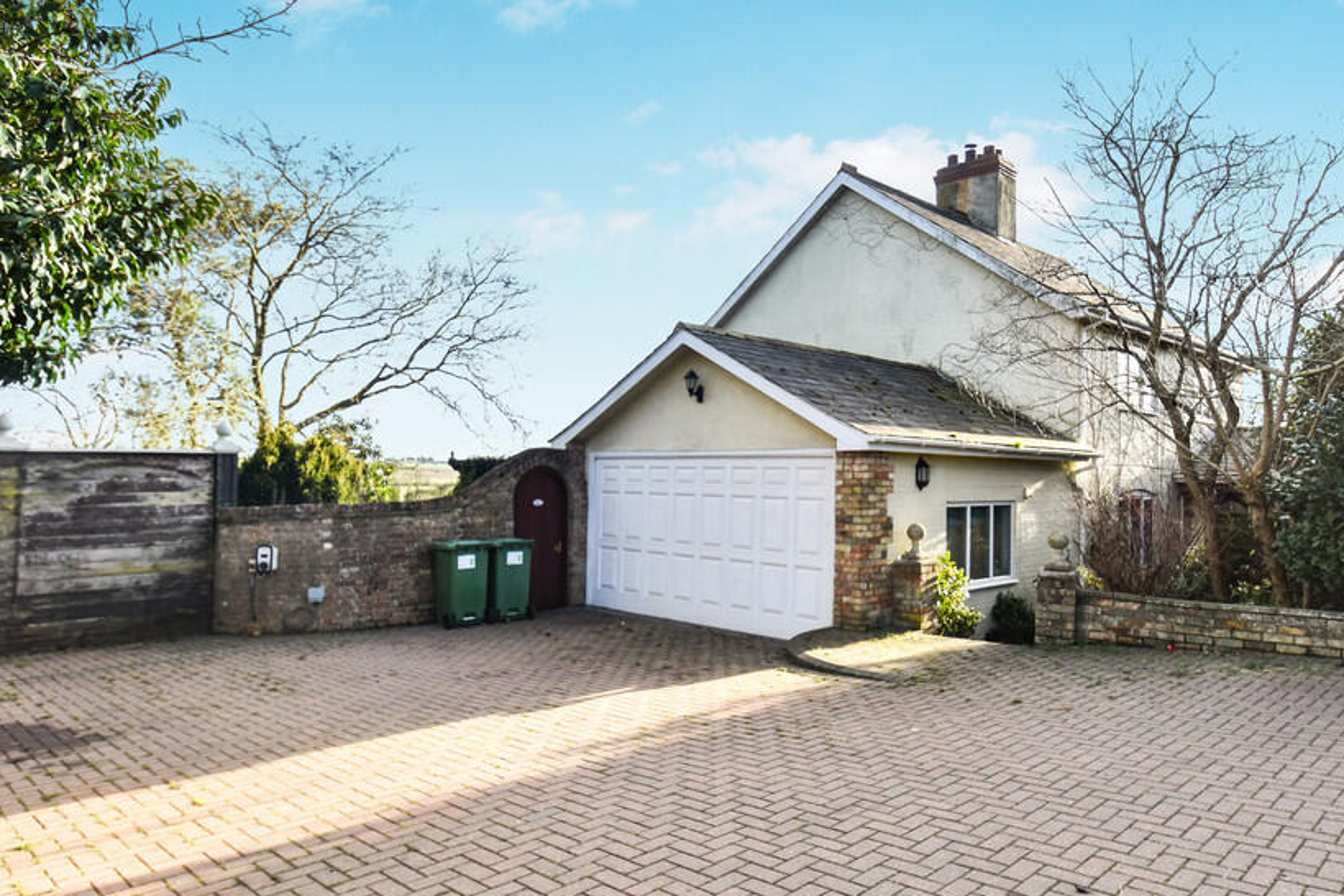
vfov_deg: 60.3
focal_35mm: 21
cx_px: 760
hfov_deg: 81.8
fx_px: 770
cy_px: 480
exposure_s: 1/250
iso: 200
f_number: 5.6
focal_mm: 11
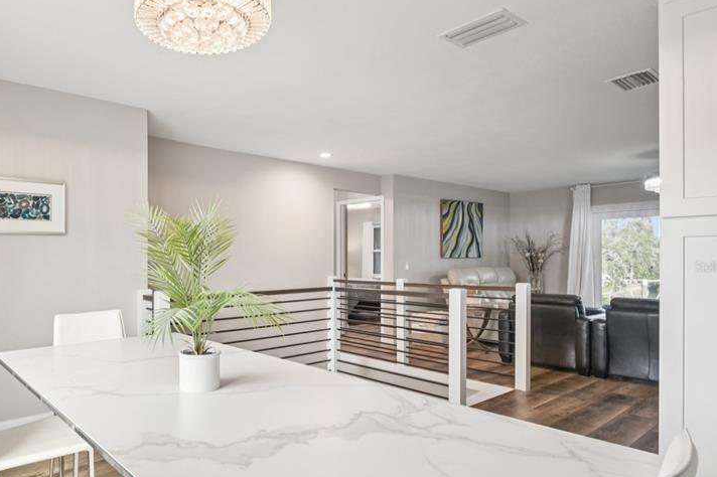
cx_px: 237
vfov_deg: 54.9
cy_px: 267
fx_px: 458
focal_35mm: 23
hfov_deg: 73.7
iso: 400
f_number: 8
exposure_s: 1/50
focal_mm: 16
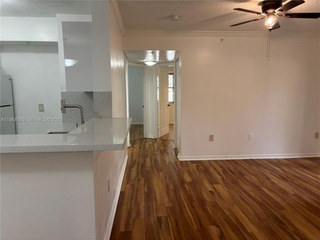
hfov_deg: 67.3
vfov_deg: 53.1
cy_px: 120
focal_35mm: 26
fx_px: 240
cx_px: 160
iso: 100
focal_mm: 5.96
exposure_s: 1/60
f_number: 1.6
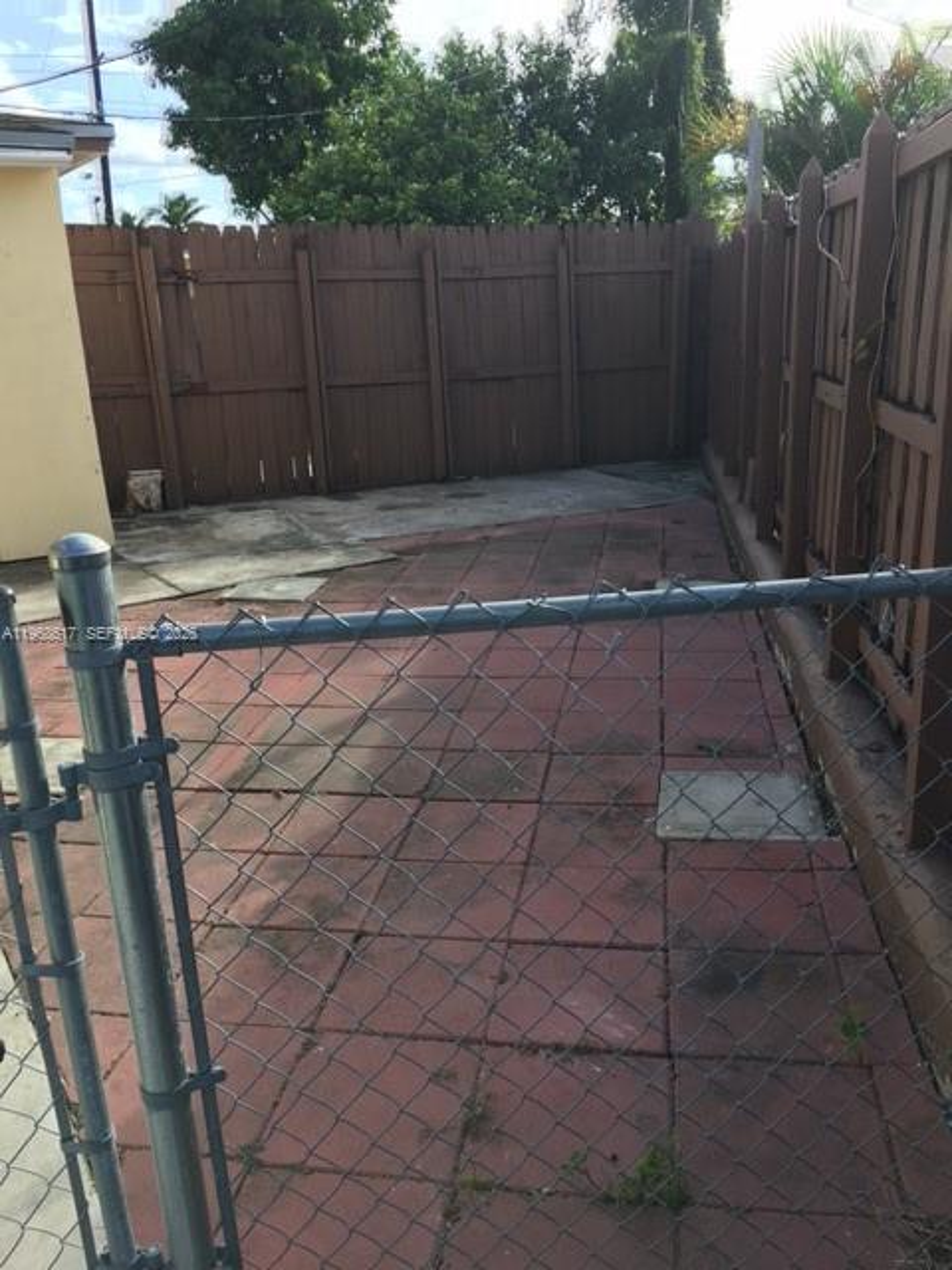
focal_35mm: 29
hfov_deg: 48.2
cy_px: 635
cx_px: 476
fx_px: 1063
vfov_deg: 61.7
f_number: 2.2
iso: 25
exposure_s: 1/458
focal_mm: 4.15
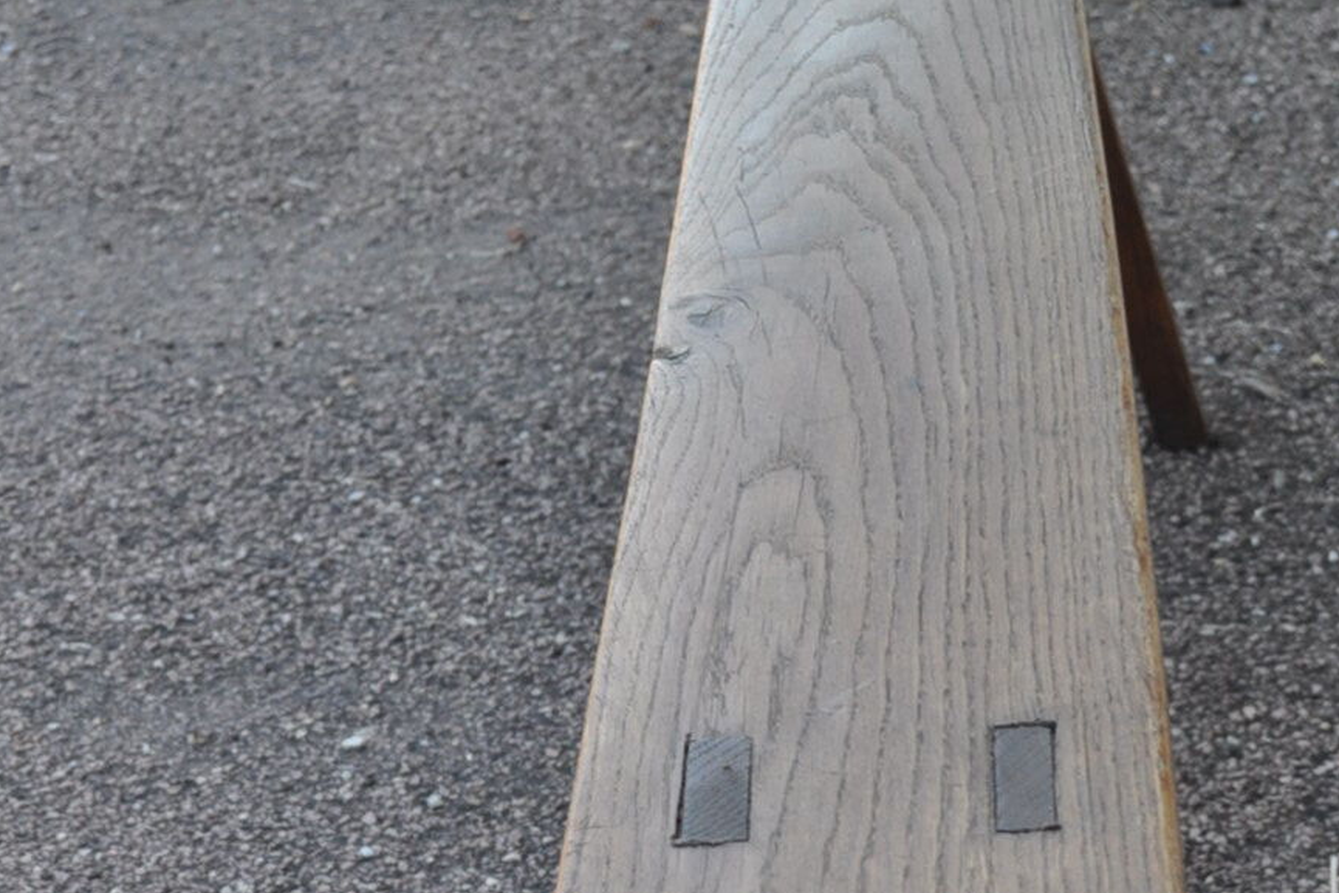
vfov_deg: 12.8
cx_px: 551
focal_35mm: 104
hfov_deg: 19.6
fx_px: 3869
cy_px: 1077
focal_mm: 28
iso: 400
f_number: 5.6
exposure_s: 1/125
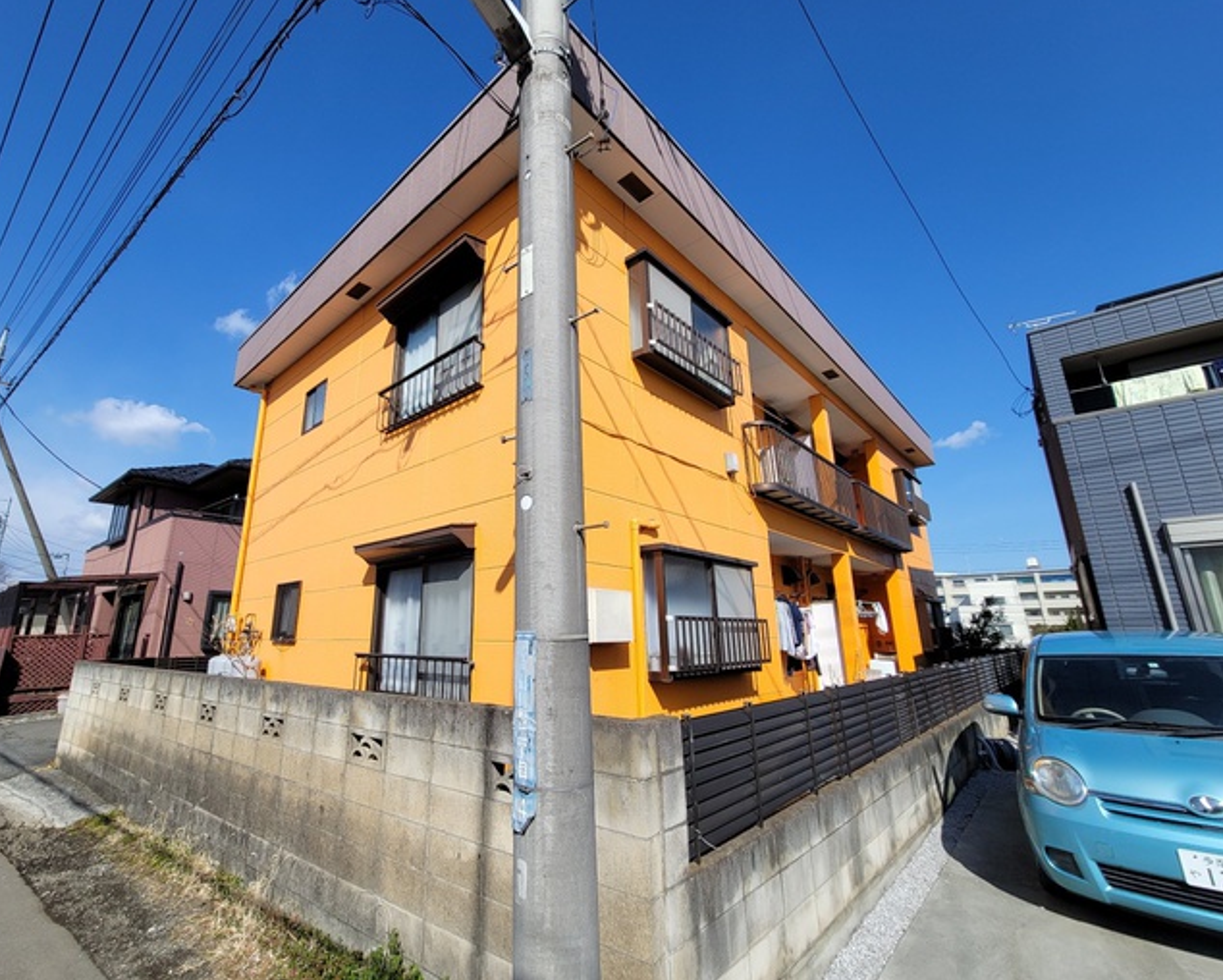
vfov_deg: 88.0
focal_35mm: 14
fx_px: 507
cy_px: 483
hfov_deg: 100.3
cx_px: 552
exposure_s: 1/2048
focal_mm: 2.2
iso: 64
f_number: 2.2
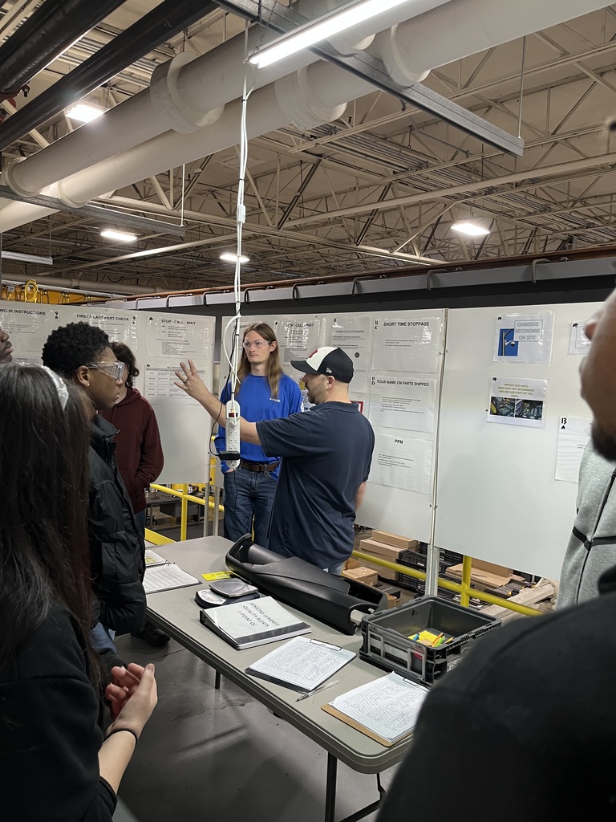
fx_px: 617
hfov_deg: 53.1
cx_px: 308
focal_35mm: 26
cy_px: 411
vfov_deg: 67.3
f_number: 1.6
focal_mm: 5.1
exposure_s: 1/60
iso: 160
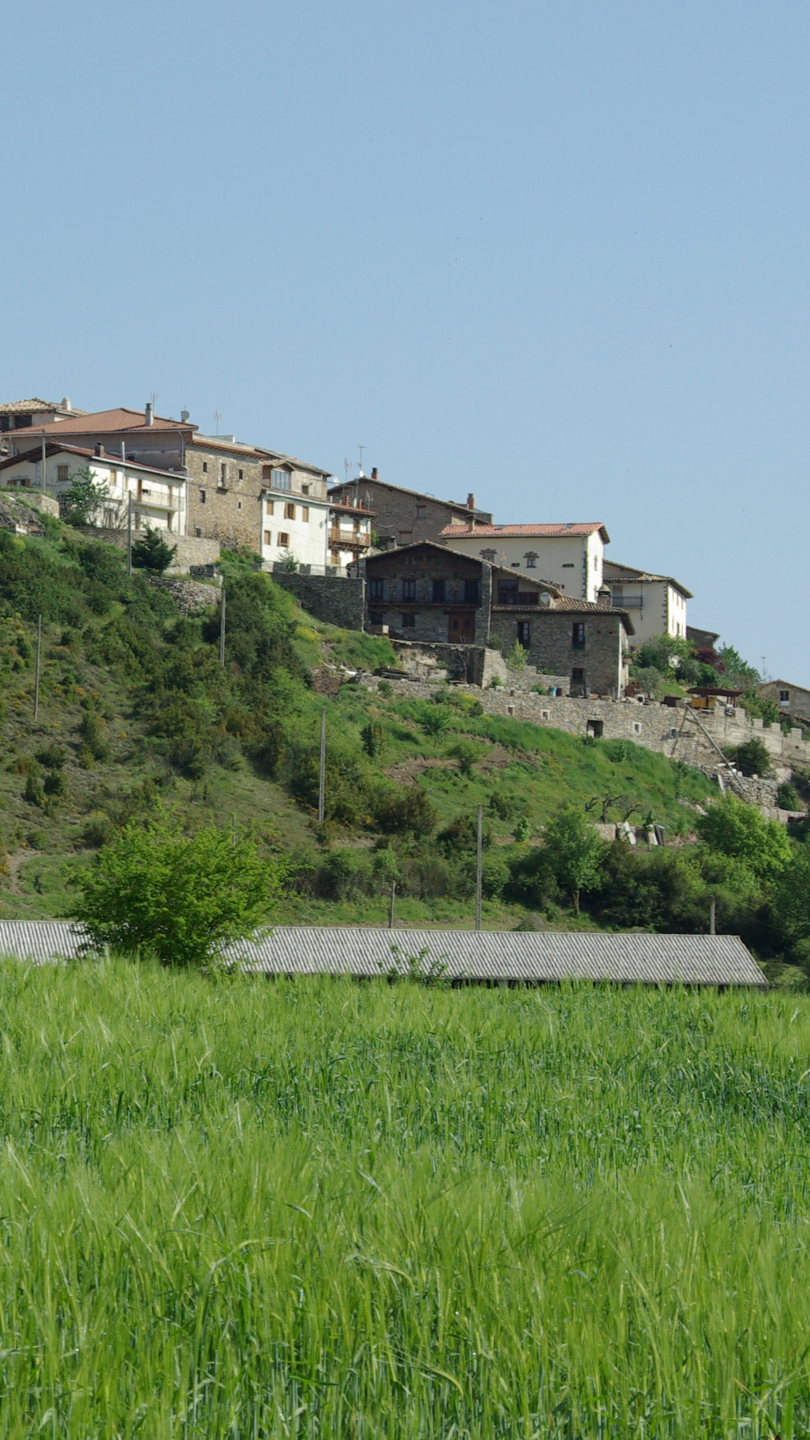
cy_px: 697
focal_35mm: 176
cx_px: -52
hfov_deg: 6.9
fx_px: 6721
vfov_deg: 12.2
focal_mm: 68
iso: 200
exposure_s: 1/180
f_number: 11
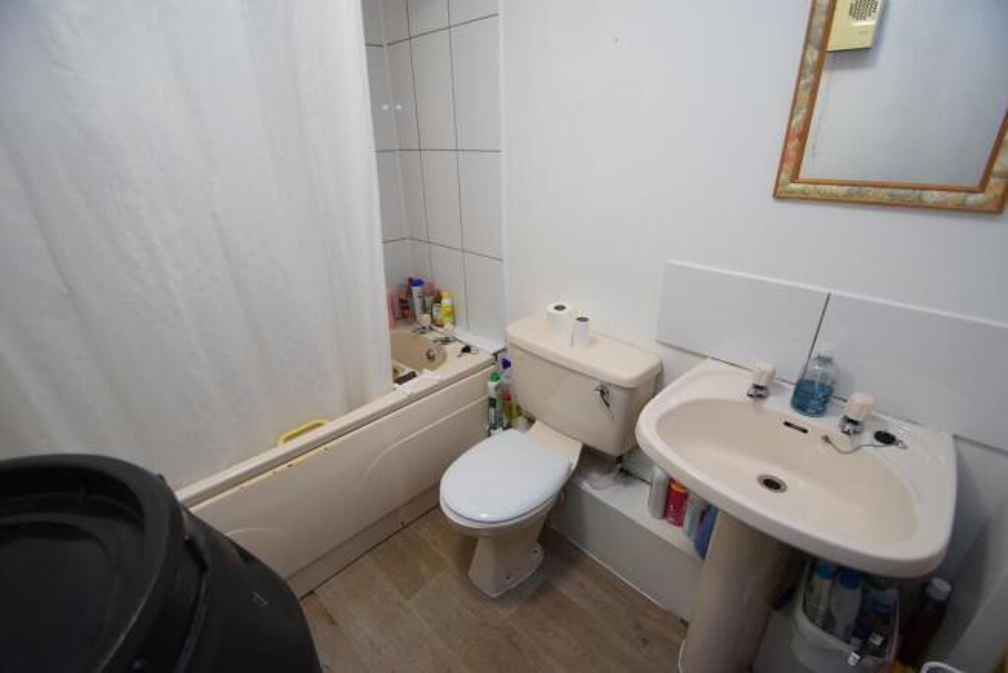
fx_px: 420
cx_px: 504
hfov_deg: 100.4
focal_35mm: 15
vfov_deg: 77.4
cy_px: 336
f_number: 4
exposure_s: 1/60
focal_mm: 10
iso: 640
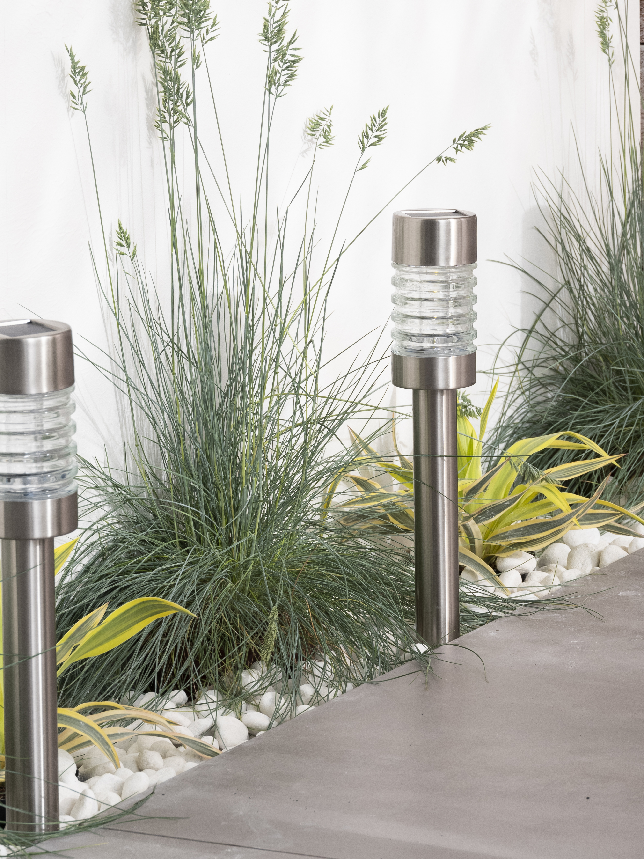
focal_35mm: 165
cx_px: 556
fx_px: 4094
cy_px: 246
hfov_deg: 9.0
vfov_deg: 12.0
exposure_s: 1/100
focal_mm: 90.1
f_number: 13
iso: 400
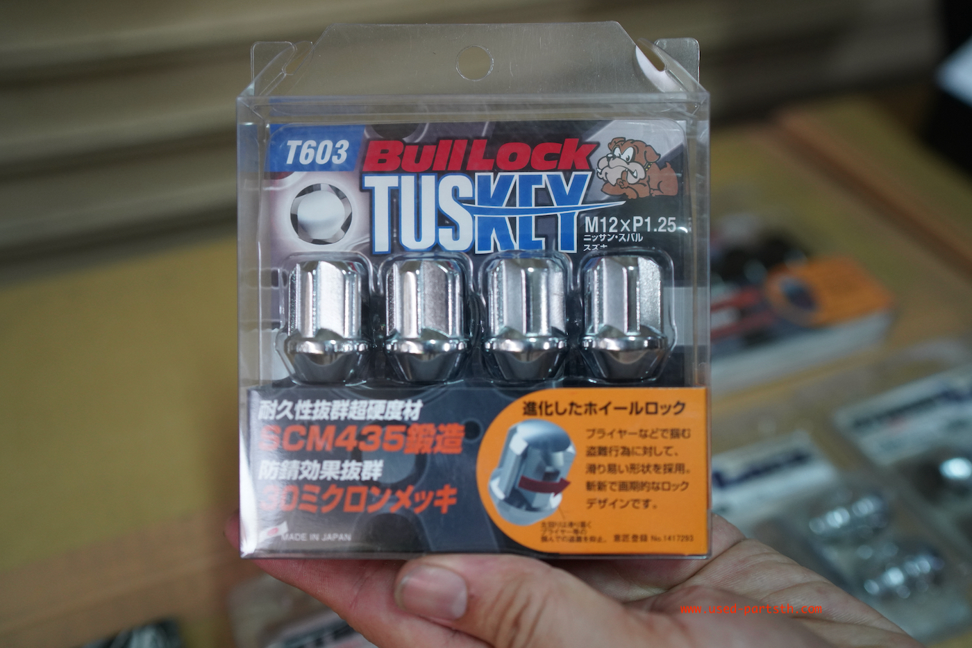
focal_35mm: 35
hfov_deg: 54.4
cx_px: 486
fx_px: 945
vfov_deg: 37.9
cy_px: 324
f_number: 2.8
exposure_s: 1/160
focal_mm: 35
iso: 1600
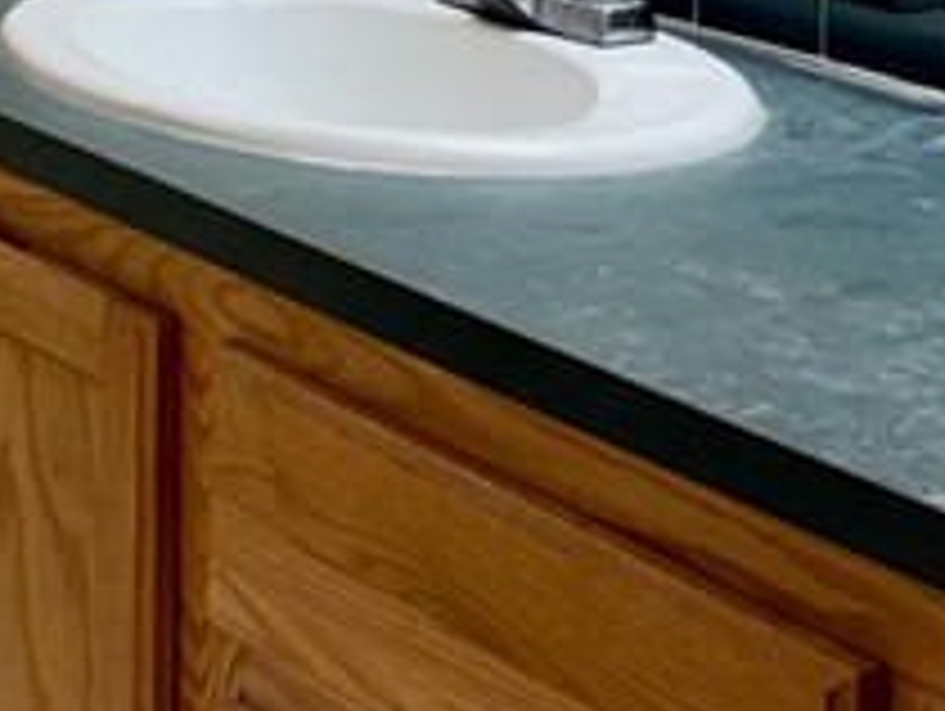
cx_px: -302
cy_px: -490
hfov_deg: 15.9
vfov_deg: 11.9
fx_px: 3198
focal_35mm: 117
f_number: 1.78
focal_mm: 6.76
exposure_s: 1/120
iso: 125
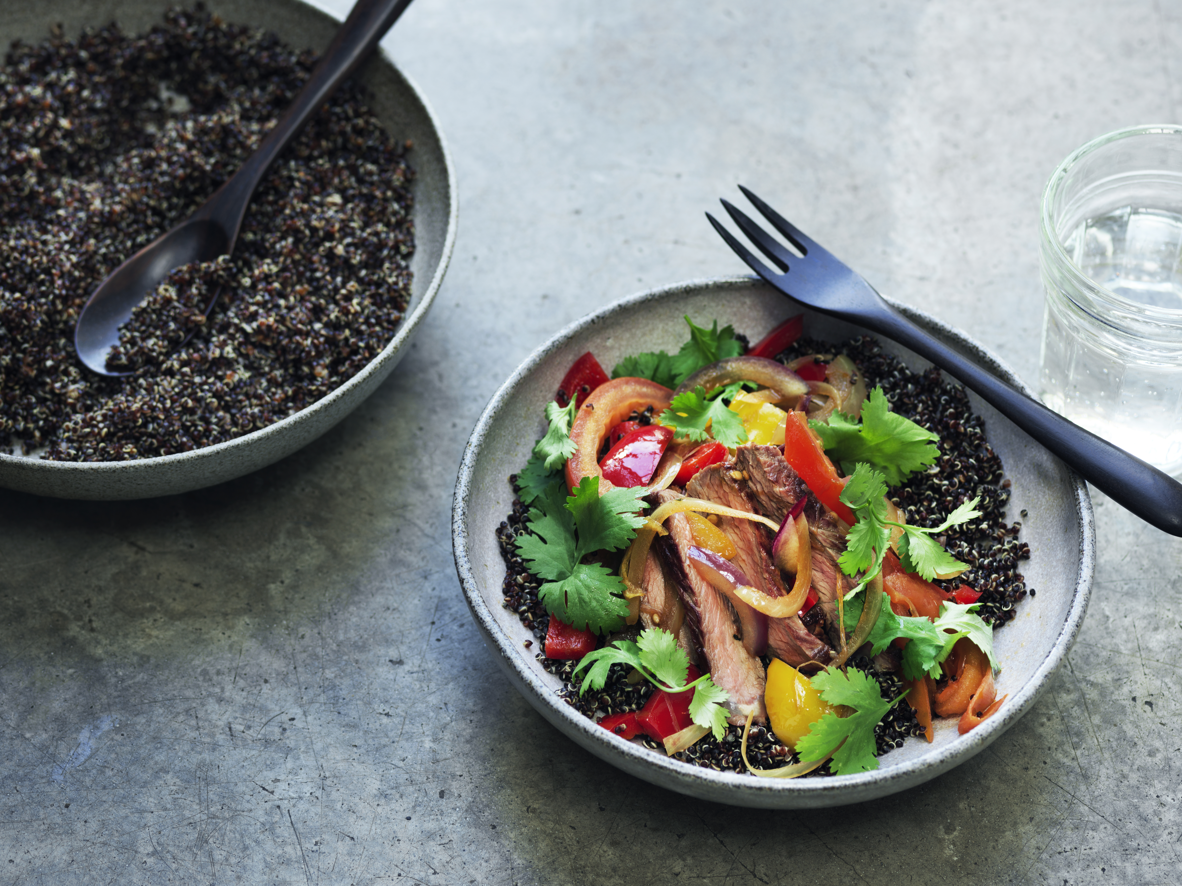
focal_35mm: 94
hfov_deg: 20.9
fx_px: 3209
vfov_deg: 15.7
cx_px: 591
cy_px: 443
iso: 100
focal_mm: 120
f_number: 8
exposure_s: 1/6
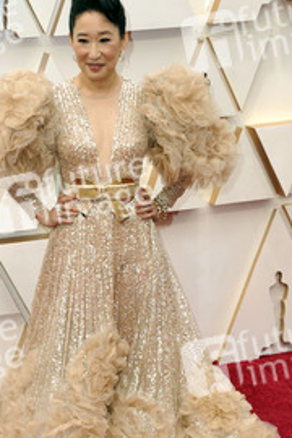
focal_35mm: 92
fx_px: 1119
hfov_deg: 14.9
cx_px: 118
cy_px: 277
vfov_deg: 22.1
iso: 800
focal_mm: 62
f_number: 7.1
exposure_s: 1/250
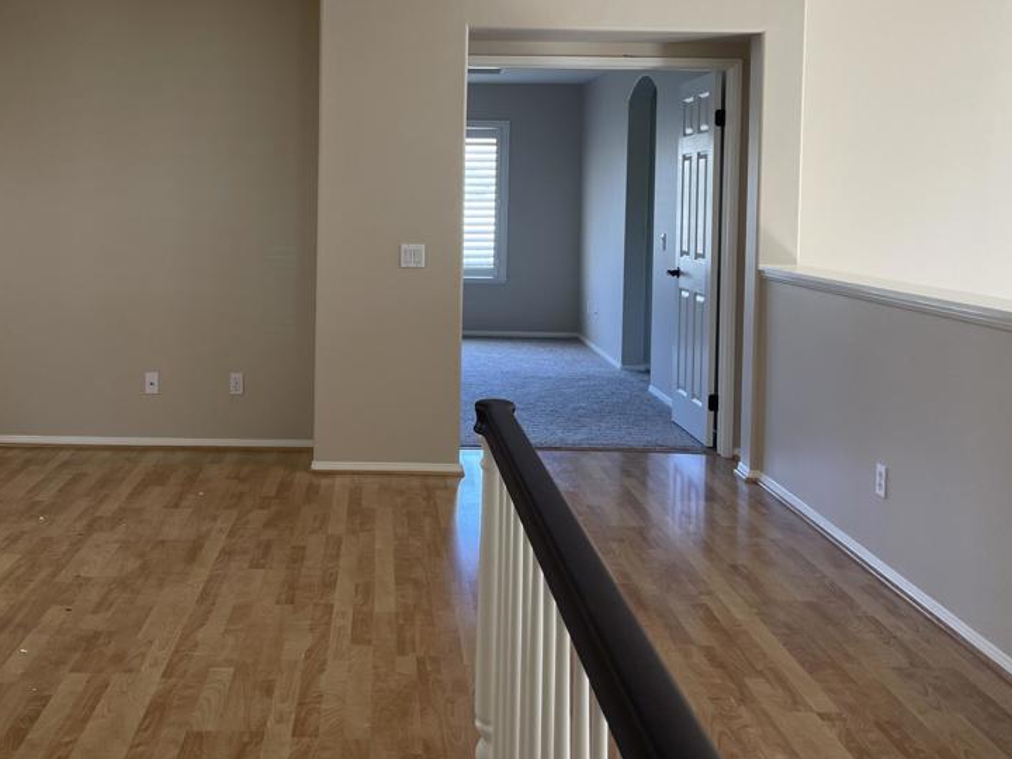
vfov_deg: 38.0
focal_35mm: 37
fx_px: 1082
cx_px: 375
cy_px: 222
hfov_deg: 49.6
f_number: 1.6
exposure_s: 1/60
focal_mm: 5.1
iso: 80
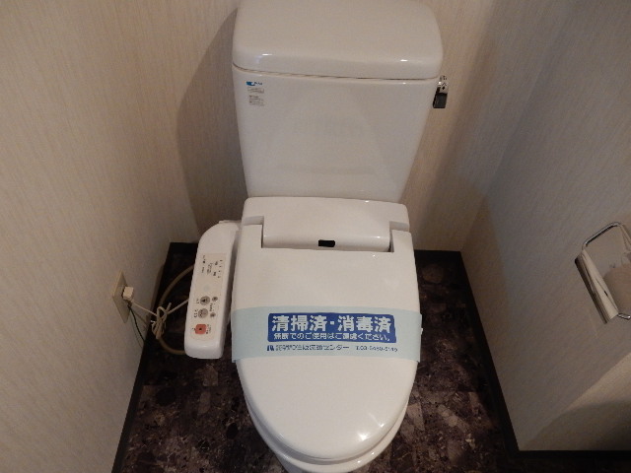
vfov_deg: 54.9
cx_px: 316
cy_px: 236
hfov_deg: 69.4
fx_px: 456
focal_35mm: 25
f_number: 3.7
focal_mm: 4.5
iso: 400
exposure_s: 1/20
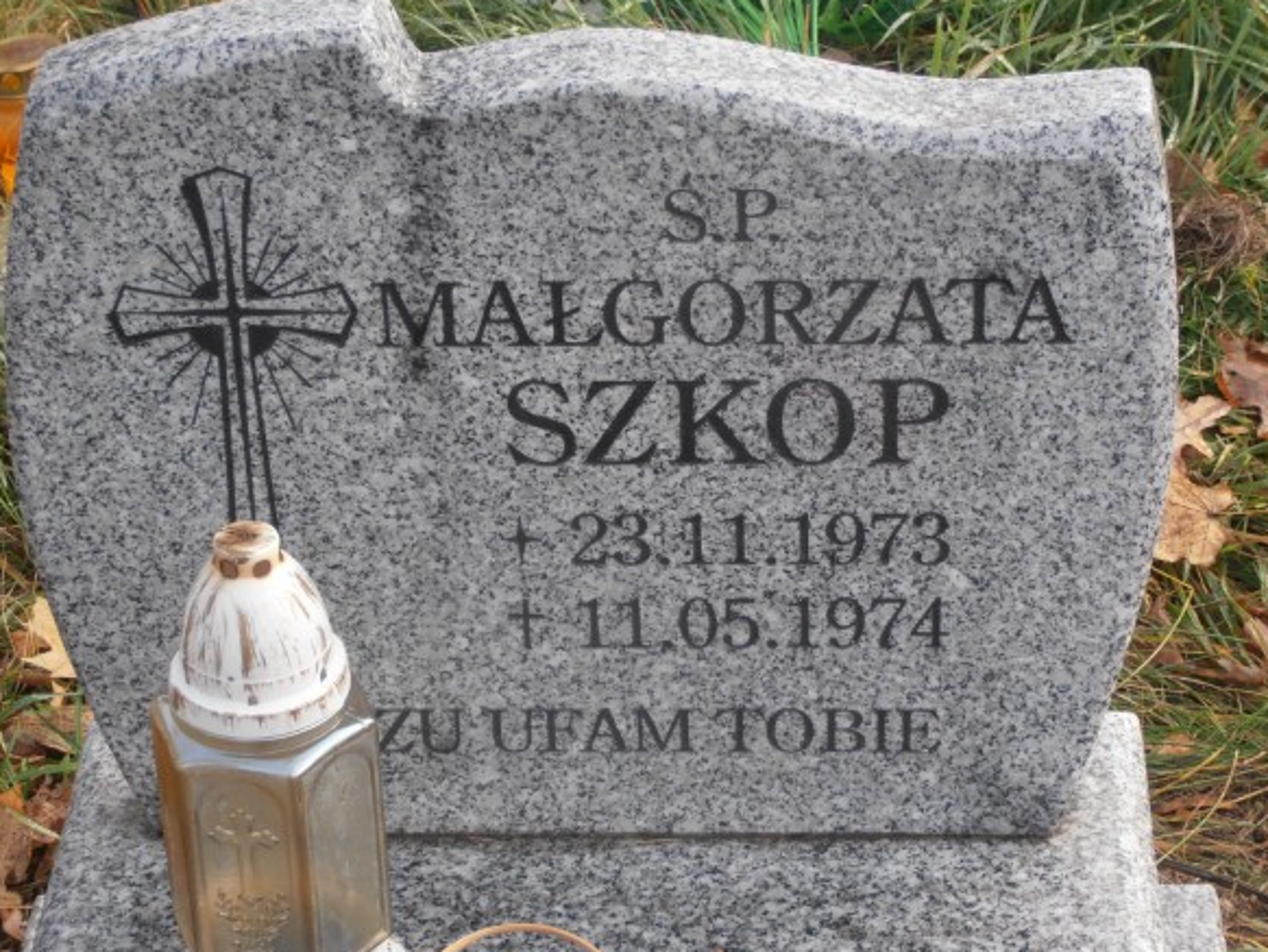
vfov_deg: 12.2
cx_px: 621
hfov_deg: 16.1
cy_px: 440
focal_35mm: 122
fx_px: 4471
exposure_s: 1/80
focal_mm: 19.64
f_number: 5.5
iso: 80
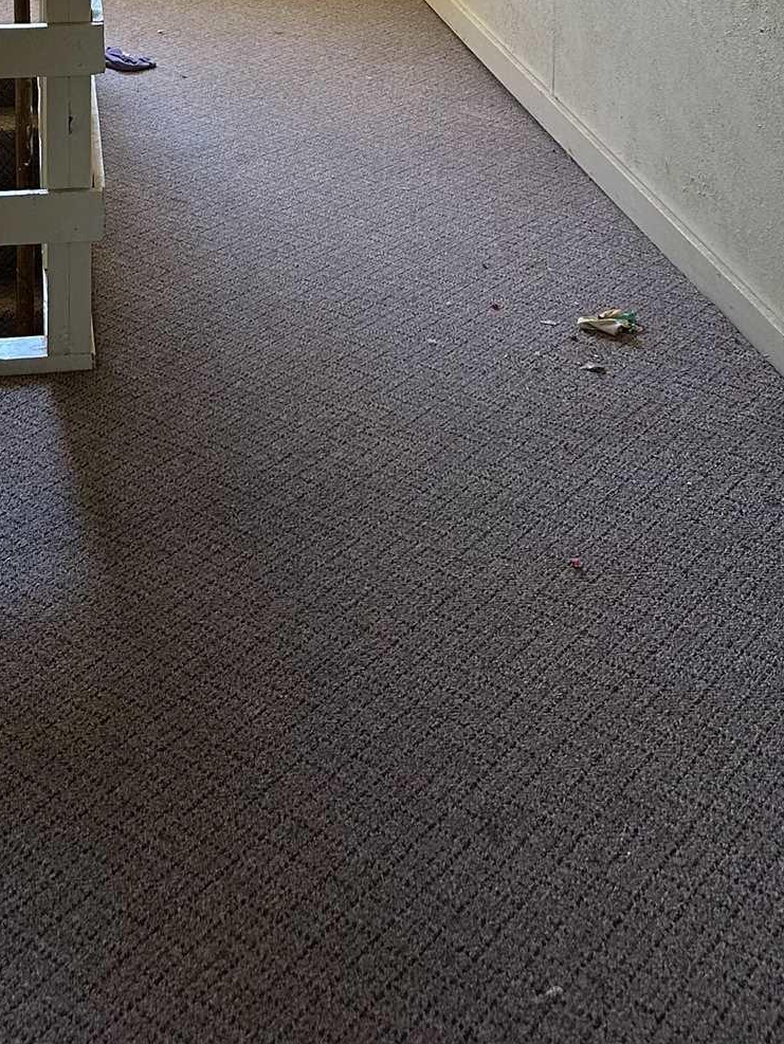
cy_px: -173
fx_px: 1690
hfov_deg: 25.9
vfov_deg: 29.9
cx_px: 224
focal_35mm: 56
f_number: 1.78
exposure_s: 1/60
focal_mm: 6.86
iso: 250
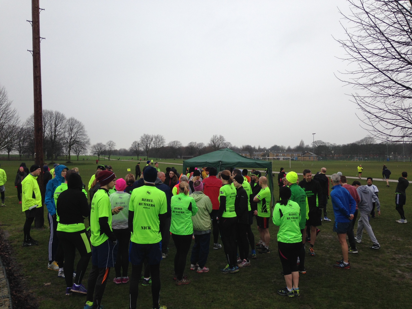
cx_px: 206
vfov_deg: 42.9
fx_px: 393
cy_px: 154
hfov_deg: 55.4
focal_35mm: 33
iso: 50
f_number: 2.4
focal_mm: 4.12
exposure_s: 1/179
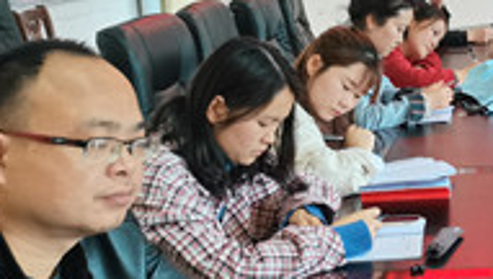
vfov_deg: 15.3
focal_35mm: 79
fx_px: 1034
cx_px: 616
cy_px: 96
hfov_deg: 24.0
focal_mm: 5.58
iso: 200
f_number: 1.8
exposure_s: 1/100
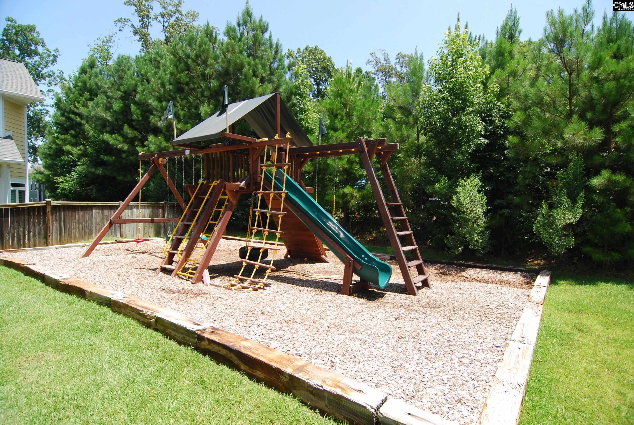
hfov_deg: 89.9
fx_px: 318
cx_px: 317
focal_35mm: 18
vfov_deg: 67.6
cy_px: 212
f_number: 5
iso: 400
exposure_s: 1/800
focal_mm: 12
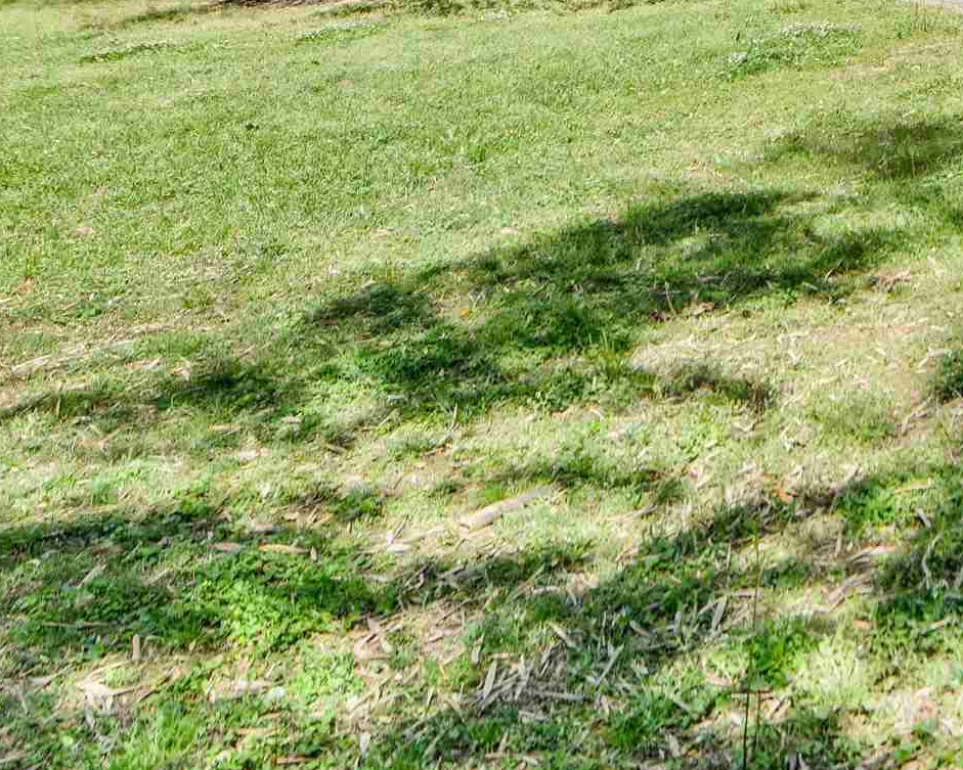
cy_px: -133
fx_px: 1397
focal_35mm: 49
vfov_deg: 27.5
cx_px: 1156
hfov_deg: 31.7
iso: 400
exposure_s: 1/500
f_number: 8
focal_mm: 16
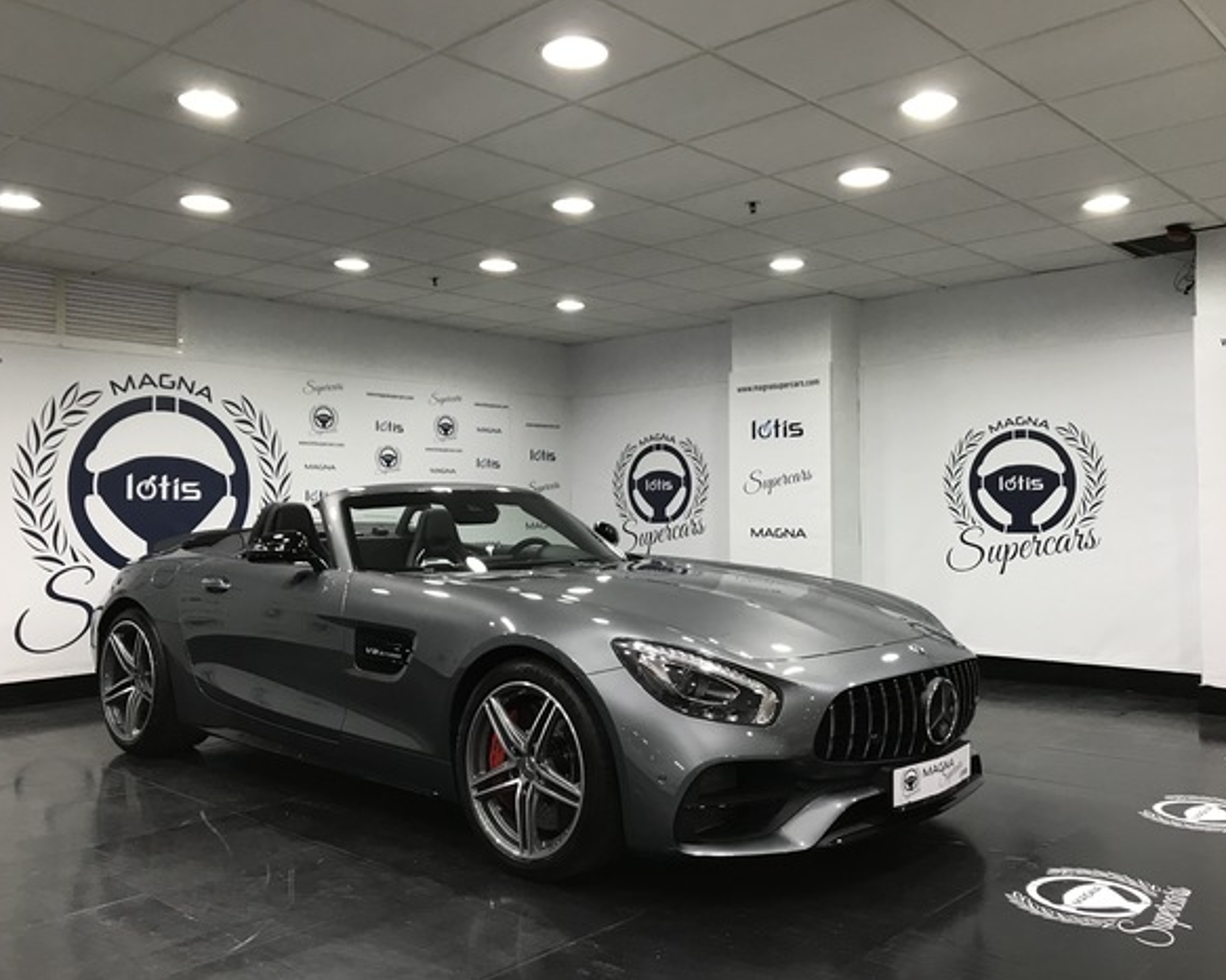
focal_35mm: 30
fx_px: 1088
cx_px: 616
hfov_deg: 58.8
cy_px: 498
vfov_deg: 48.5
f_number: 1.8
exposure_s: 1/20
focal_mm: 3.99
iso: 40
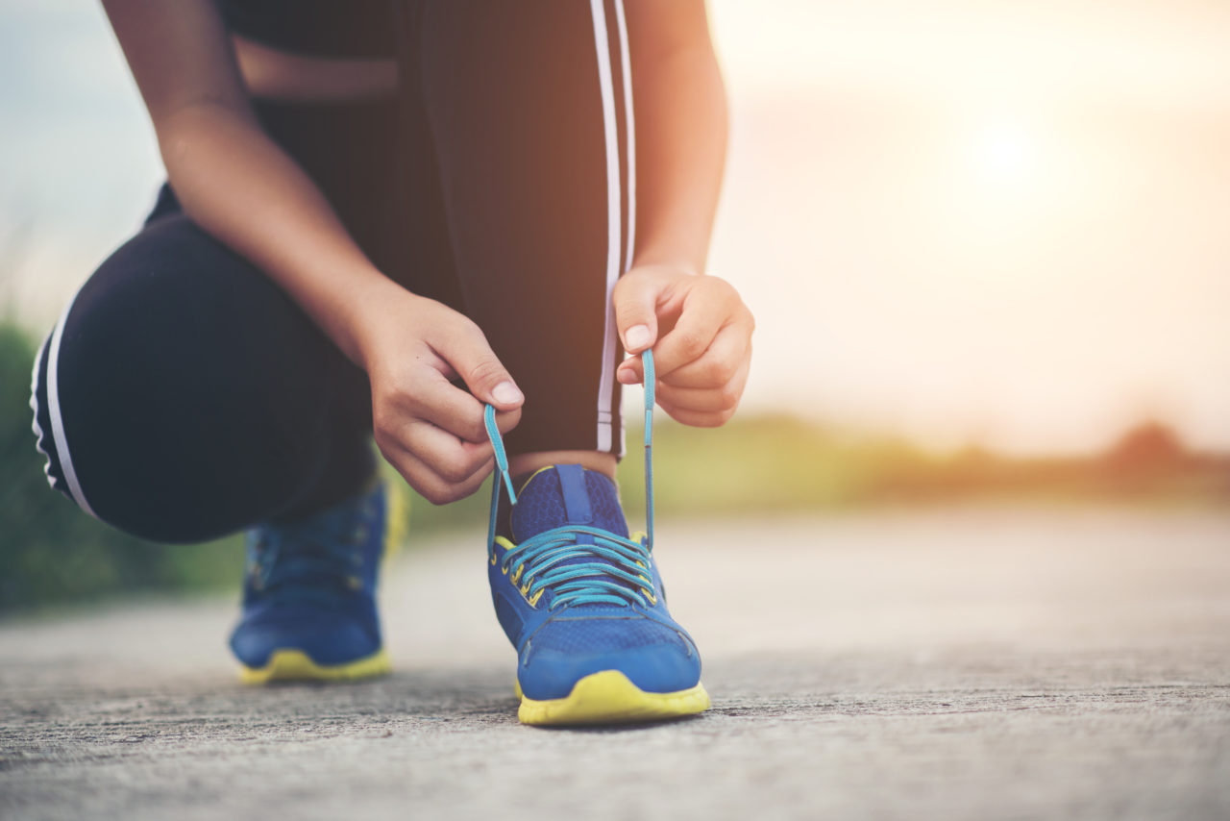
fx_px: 2905
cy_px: 410
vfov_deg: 16.1
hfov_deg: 23.9
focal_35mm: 85
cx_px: 615
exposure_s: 1/800
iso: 250
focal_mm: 85
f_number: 1.8
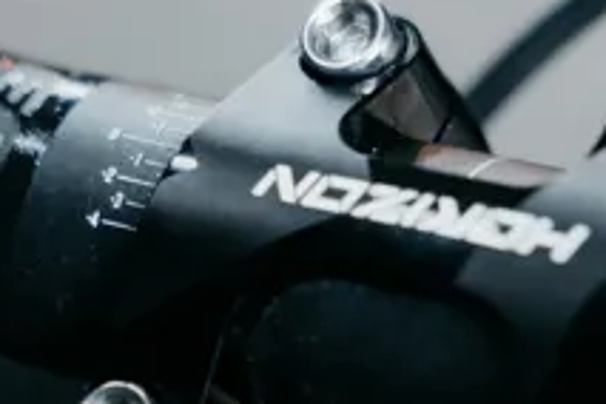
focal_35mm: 263
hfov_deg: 7.8
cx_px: 339
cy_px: 545
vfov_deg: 5.2
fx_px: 4427
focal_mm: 70
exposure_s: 1/160
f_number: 2.8
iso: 1600
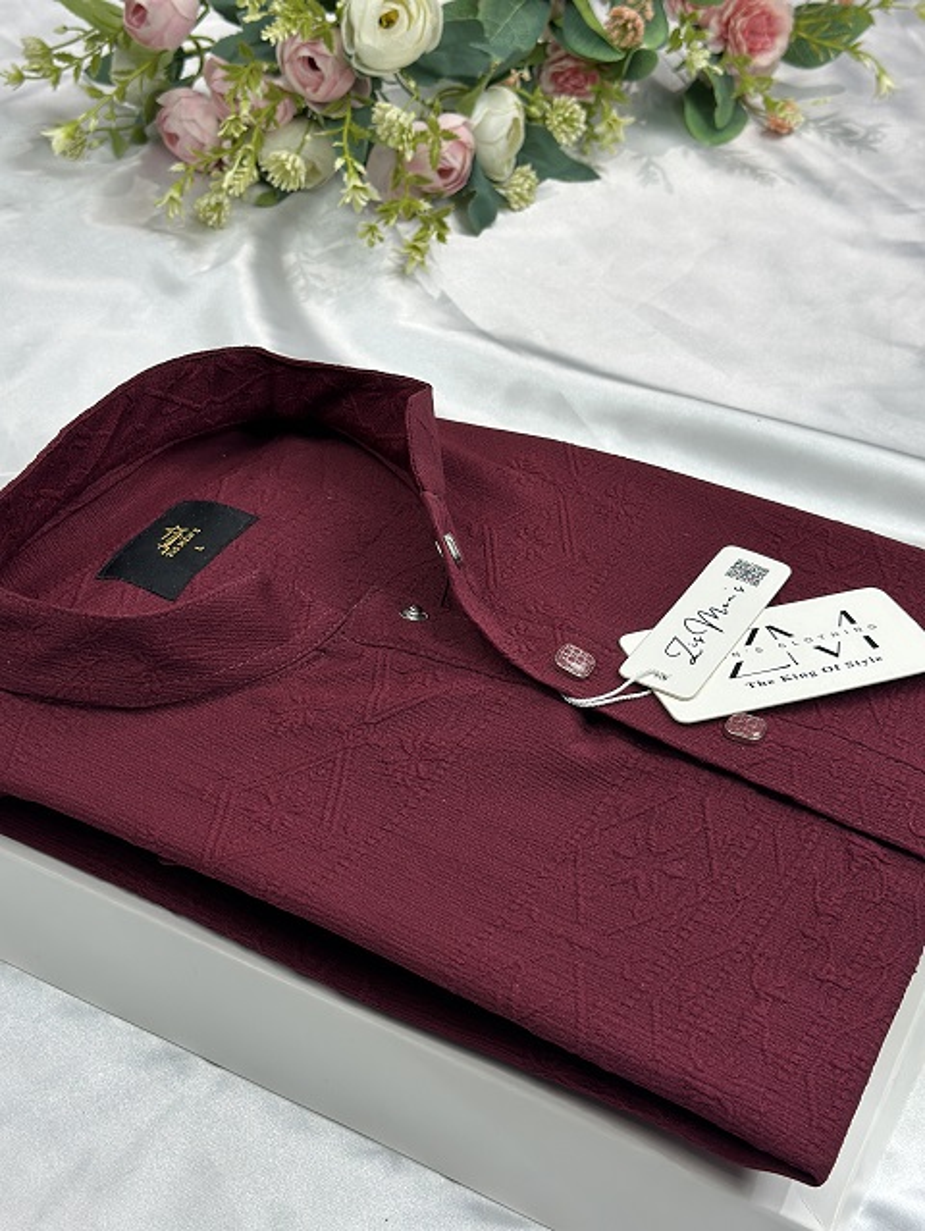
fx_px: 1708
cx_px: 462
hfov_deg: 30.3
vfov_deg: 39.6
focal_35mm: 48
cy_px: 616
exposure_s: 1/136
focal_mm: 6.86
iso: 64
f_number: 1.78
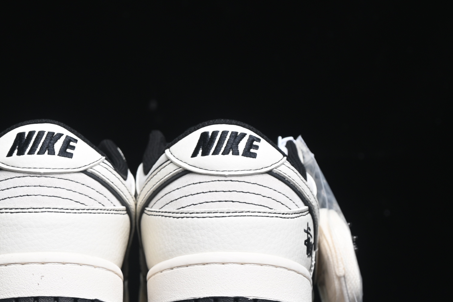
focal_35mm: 139
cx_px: 142
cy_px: 147
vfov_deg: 9.9
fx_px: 1749
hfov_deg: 14.7
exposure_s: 1/60
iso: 160
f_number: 6.3
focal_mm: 50
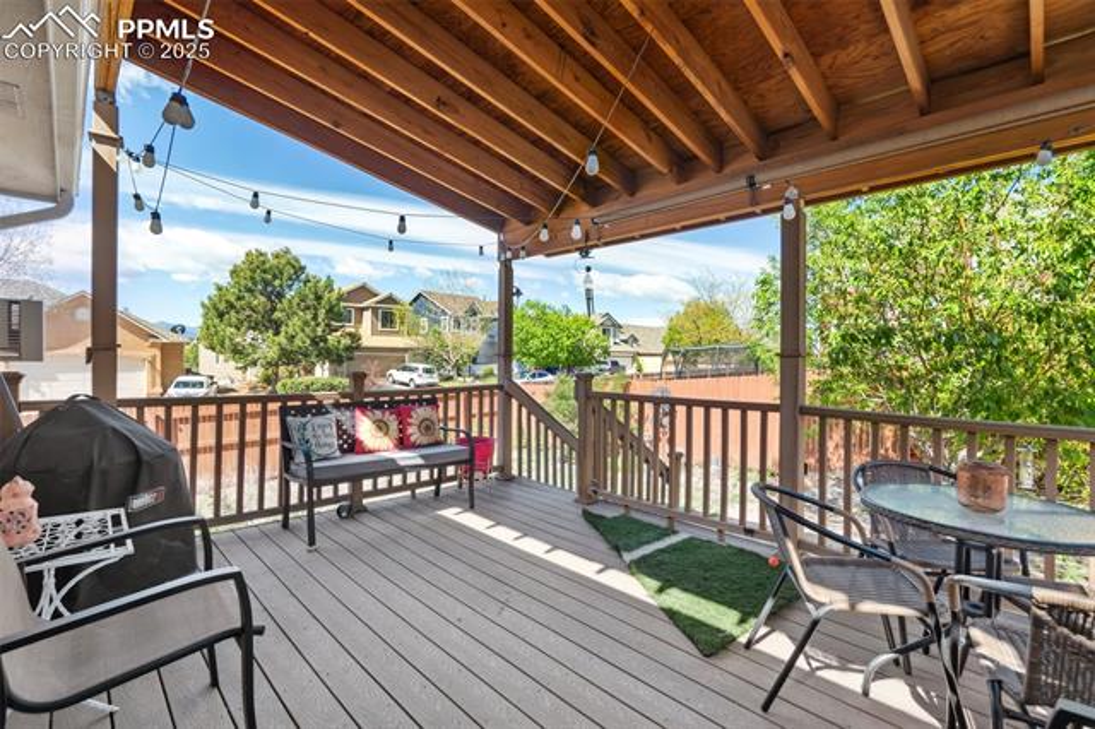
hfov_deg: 96.8
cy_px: 364
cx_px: 548
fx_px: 486
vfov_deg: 73.7
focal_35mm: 16
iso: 100
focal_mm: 16
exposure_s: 1/60
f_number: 7.1
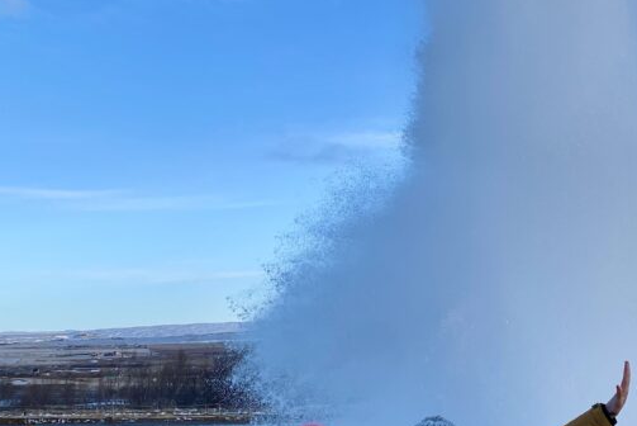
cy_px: 75
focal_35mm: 55
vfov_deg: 24.2
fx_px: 974
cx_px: 405
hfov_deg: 36.0
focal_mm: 4.25
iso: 32
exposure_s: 1/816
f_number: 1.8
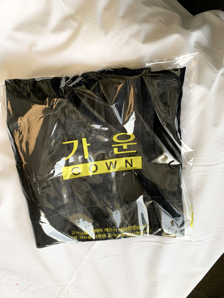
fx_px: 224
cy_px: 149
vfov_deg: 67.3
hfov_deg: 53.1
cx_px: 112
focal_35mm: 26
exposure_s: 1/60
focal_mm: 4.25
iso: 64
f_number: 1.8
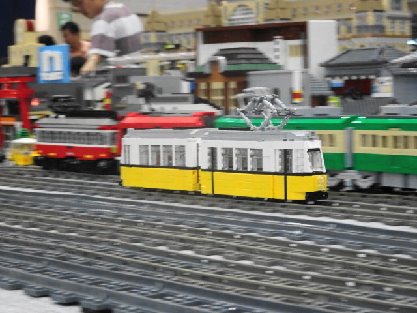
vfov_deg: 18.9
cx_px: 208
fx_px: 940
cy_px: 156
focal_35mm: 78
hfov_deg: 25.0
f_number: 5
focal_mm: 13.26
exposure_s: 1/50
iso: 800
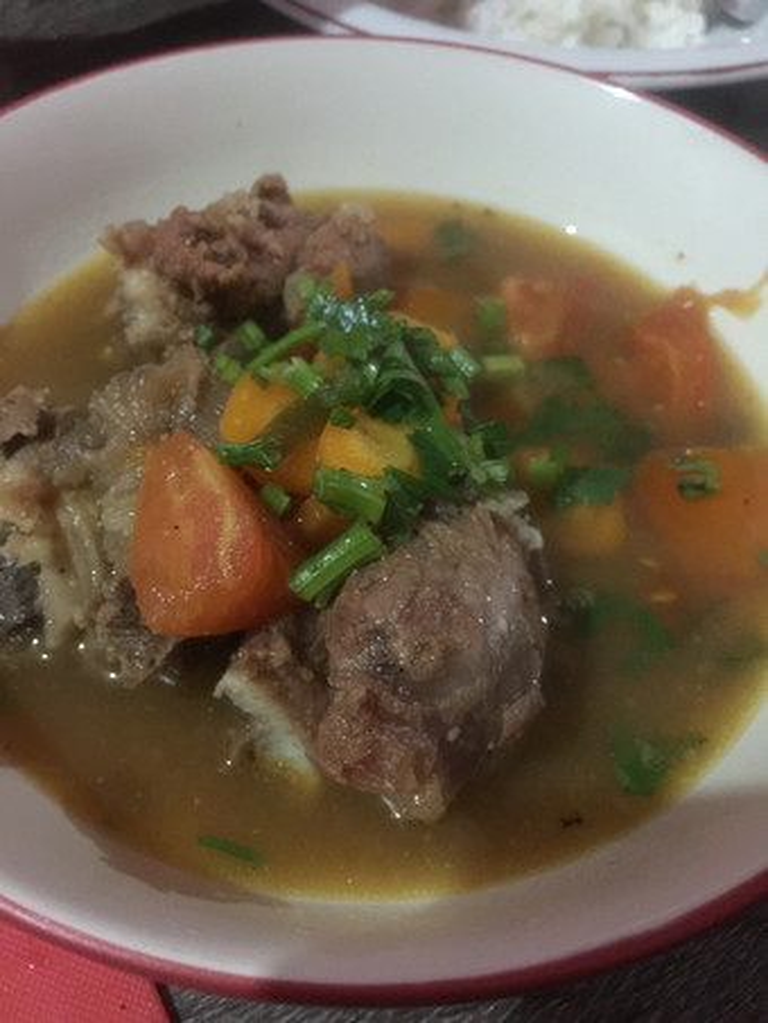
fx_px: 857
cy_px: 512
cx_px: 384
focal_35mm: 29
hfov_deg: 48.2
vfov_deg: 61.6
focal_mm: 4.15
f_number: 2.2
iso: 200
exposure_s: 1/8
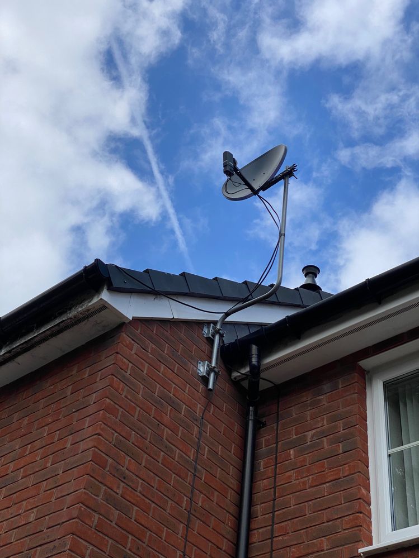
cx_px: 210
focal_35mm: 52
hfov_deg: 28.0
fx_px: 839
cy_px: 279
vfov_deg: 36.8
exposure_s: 1/2179
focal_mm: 6
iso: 20
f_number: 2
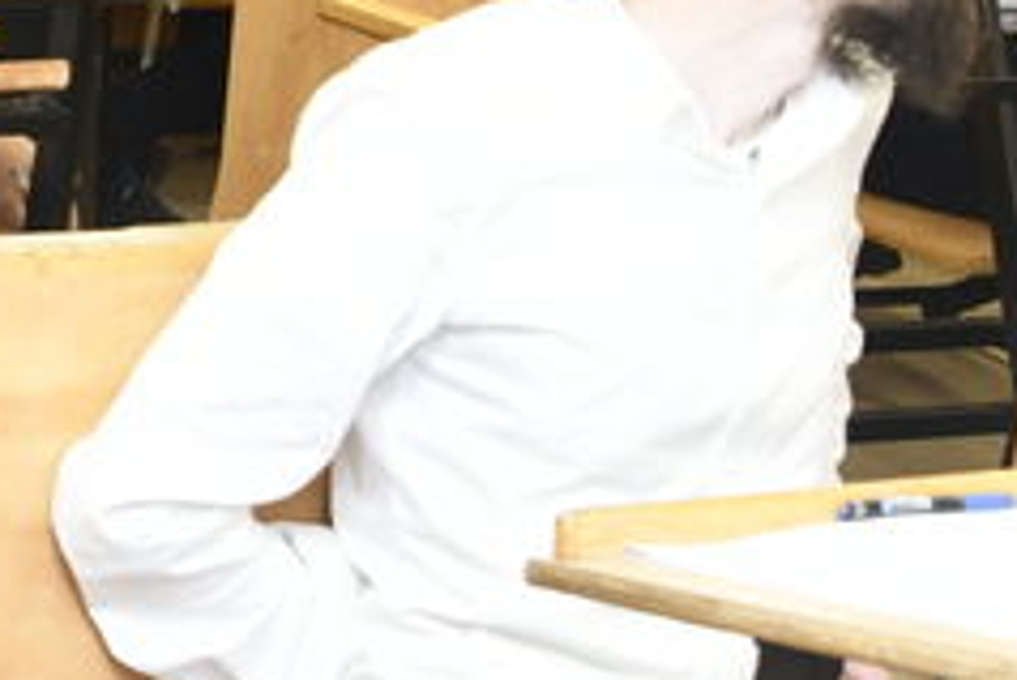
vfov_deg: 9.7
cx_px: -1171
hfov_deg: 12.4
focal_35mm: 141
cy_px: 101
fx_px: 3986
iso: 800
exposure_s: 1/125
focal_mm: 24
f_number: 5
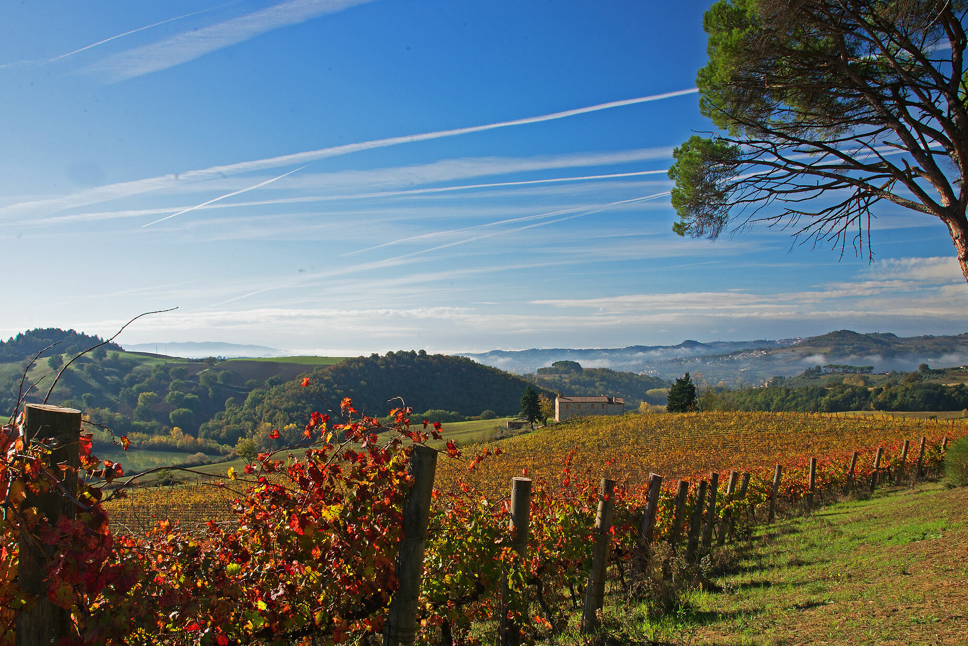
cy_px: 377
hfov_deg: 60.2
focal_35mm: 31
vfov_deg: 42.2
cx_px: 455
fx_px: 834
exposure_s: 1/50
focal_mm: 24
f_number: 20
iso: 320
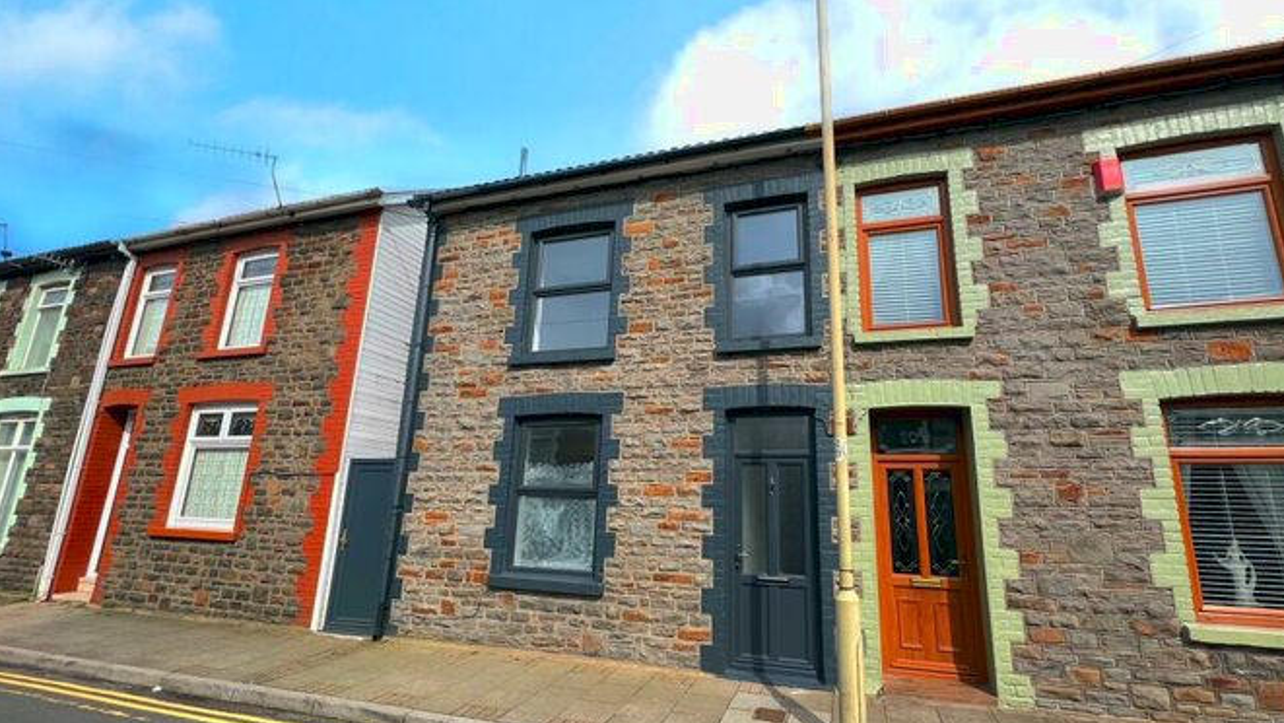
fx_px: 511
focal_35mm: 15
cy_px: 384
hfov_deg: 102.9
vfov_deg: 70.5
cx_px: 672
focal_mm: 1.57
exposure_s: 1/1220
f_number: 1.8
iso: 32
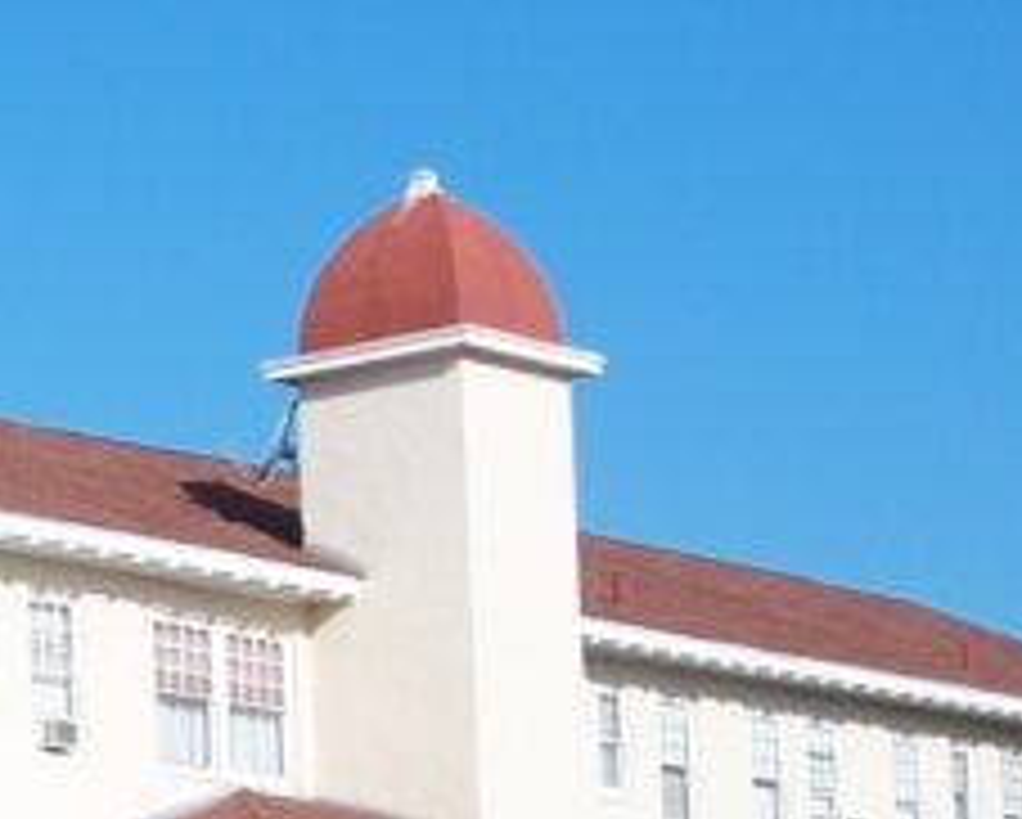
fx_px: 4935
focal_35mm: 163
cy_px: 464
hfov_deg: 11.3
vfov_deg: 9.5
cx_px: -581
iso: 64
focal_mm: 7.8
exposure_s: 1/500
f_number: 4
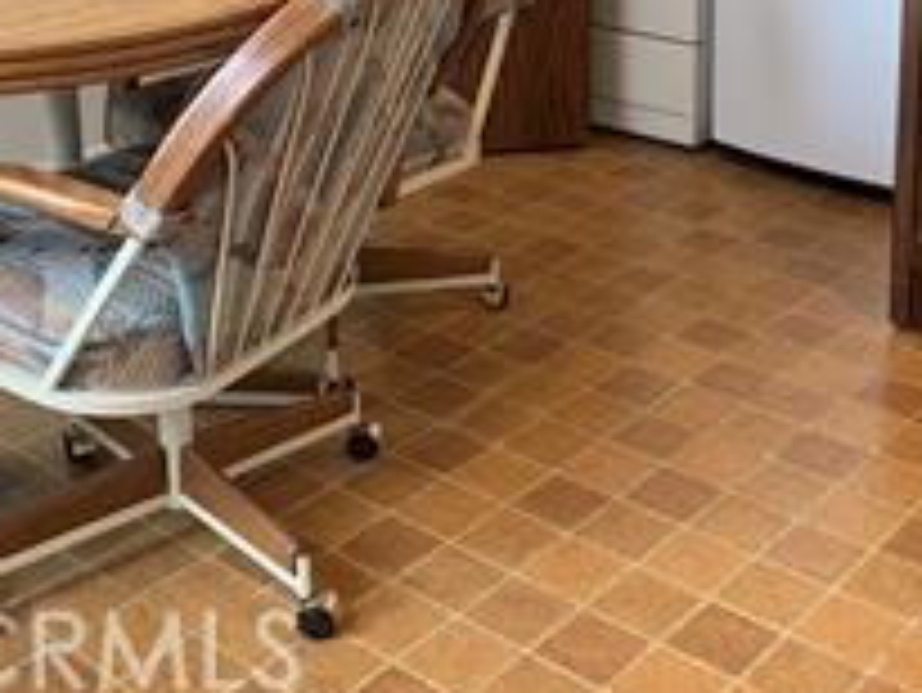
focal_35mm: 57
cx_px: 580
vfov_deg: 24.2
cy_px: -43
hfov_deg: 33.6
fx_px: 1519
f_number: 1.8
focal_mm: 4.25
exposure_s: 1/60
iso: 50
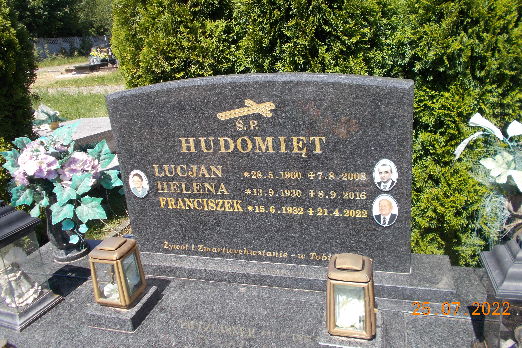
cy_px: 154
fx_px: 406
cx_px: 268
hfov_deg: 65.5
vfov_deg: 46.3
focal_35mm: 28
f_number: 8
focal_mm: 4.6
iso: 80
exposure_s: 1/80
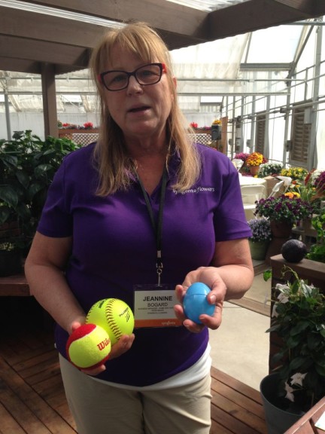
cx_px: 162
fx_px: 413
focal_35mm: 33
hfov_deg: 42.9
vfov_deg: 55.4
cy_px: 217
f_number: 2.4
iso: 50
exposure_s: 1/448
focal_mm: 4.12
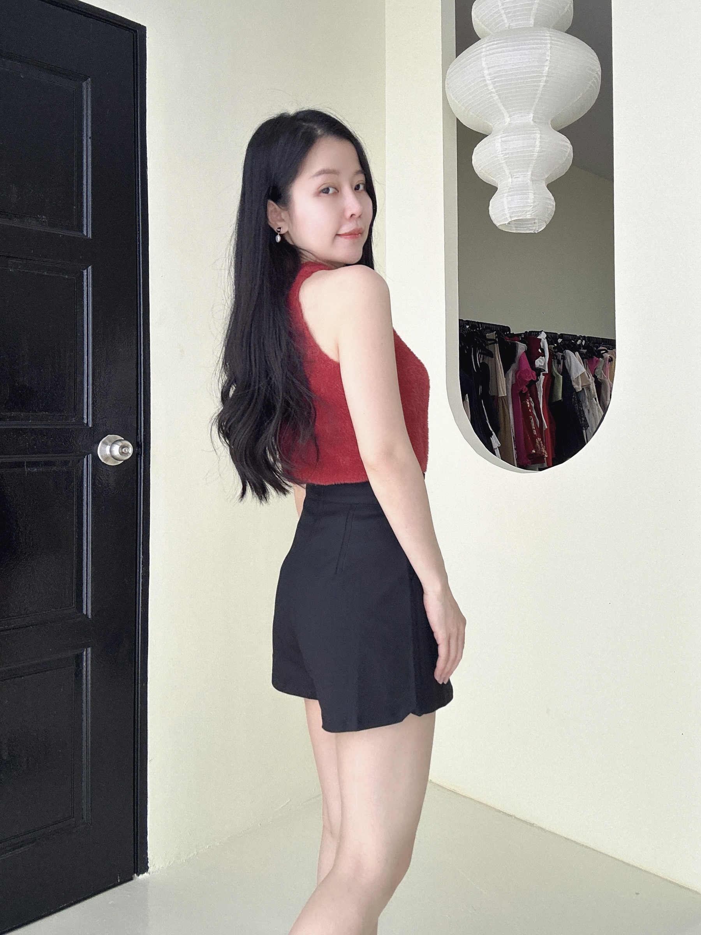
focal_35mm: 23
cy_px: 468
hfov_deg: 58.9
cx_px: 350
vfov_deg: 73.9
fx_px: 621
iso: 80
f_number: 1.9
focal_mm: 2.69
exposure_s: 1/121
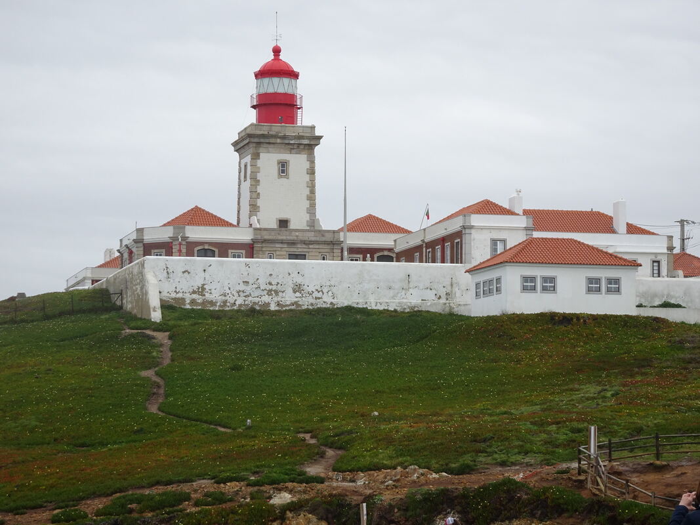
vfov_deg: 14.5
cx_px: 350
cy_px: 262
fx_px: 2062
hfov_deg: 19.3
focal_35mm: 102
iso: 80
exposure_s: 1/400
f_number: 5
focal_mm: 17.49
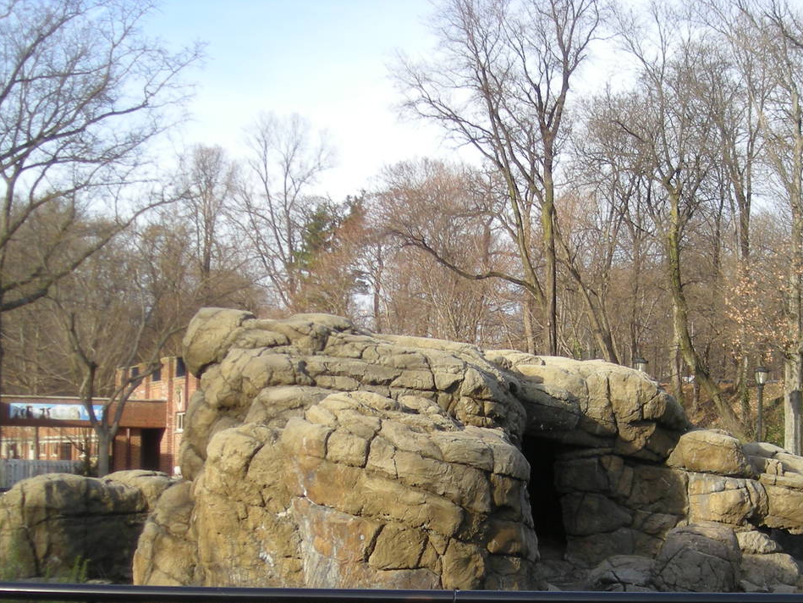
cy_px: 494
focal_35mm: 59
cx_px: 466
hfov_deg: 32.6
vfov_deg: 24.4
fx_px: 1369
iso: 50
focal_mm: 5.7
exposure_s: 1/285
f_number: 2.8
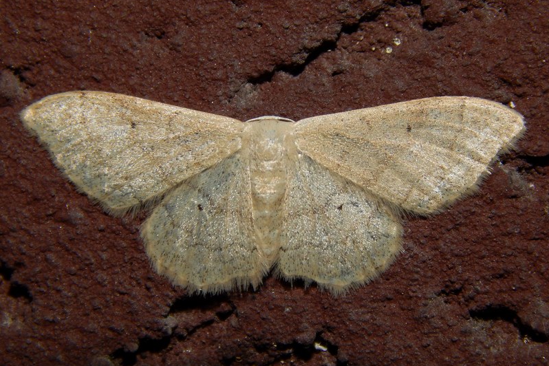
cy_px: 182
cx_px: 274
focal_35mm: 169
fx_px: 2577
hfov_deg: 12.2
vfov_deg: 8.1
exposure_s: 1/30
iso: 200
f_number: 10.1
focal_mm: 28.7
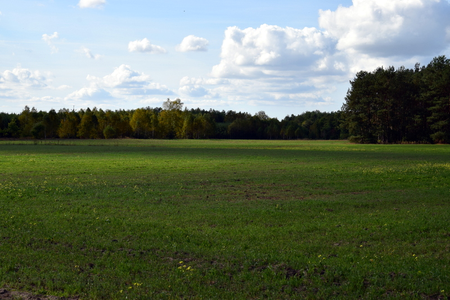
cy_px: 150
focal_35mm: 72
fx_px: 900
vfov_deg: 18.9
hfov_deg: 28.1
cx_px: 225
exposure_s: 1/500
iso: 360
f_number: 11
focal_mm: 48
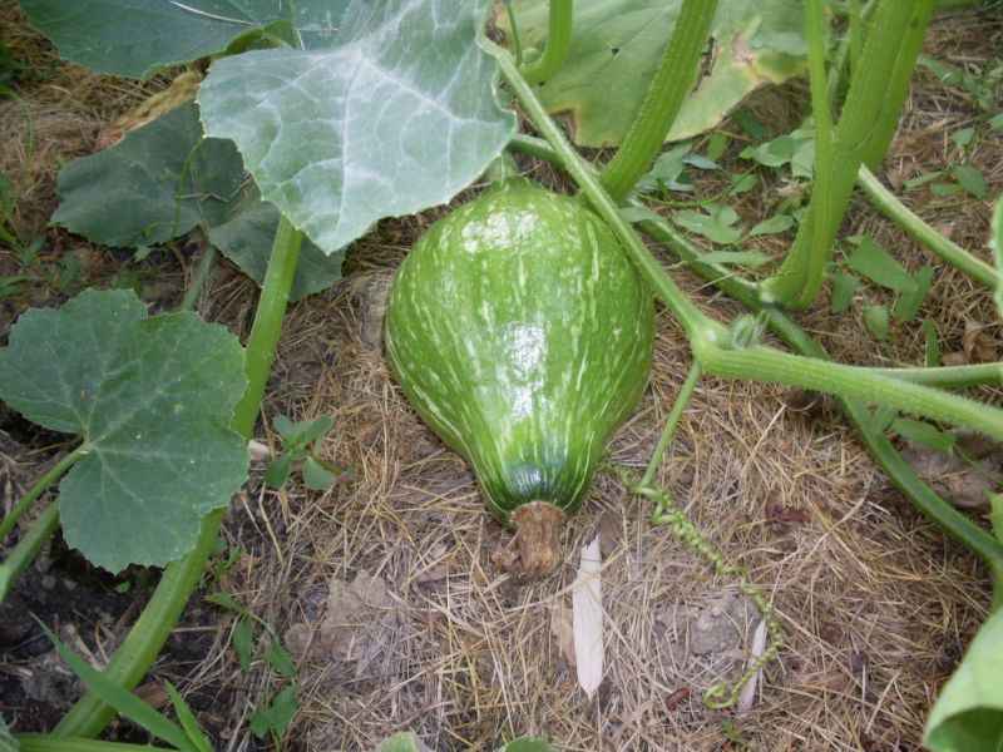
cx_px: 502
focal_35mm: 38
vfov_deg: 37.7
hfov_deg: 49.0
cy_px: 376
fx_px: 1101
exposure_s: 1/45
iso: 100
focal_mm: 6.3
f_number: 2.8
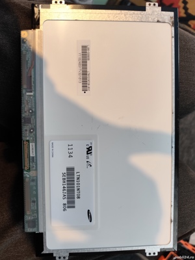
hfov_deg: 58.9
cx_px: 98
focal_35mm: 23
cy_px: 130
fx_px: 173
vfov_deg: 73.9
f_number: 1.65
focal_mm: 6.14
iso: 640
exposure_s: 1/50
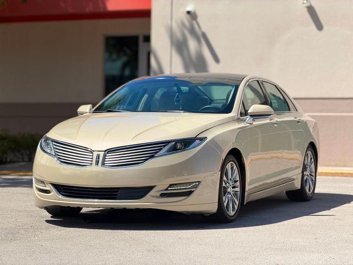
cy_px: 132
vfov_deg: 14.8
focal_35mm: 100
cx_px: 176
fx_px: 1020
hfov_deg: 19.6
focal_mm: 16.89
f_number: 2.8
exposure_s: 1/679
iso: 20
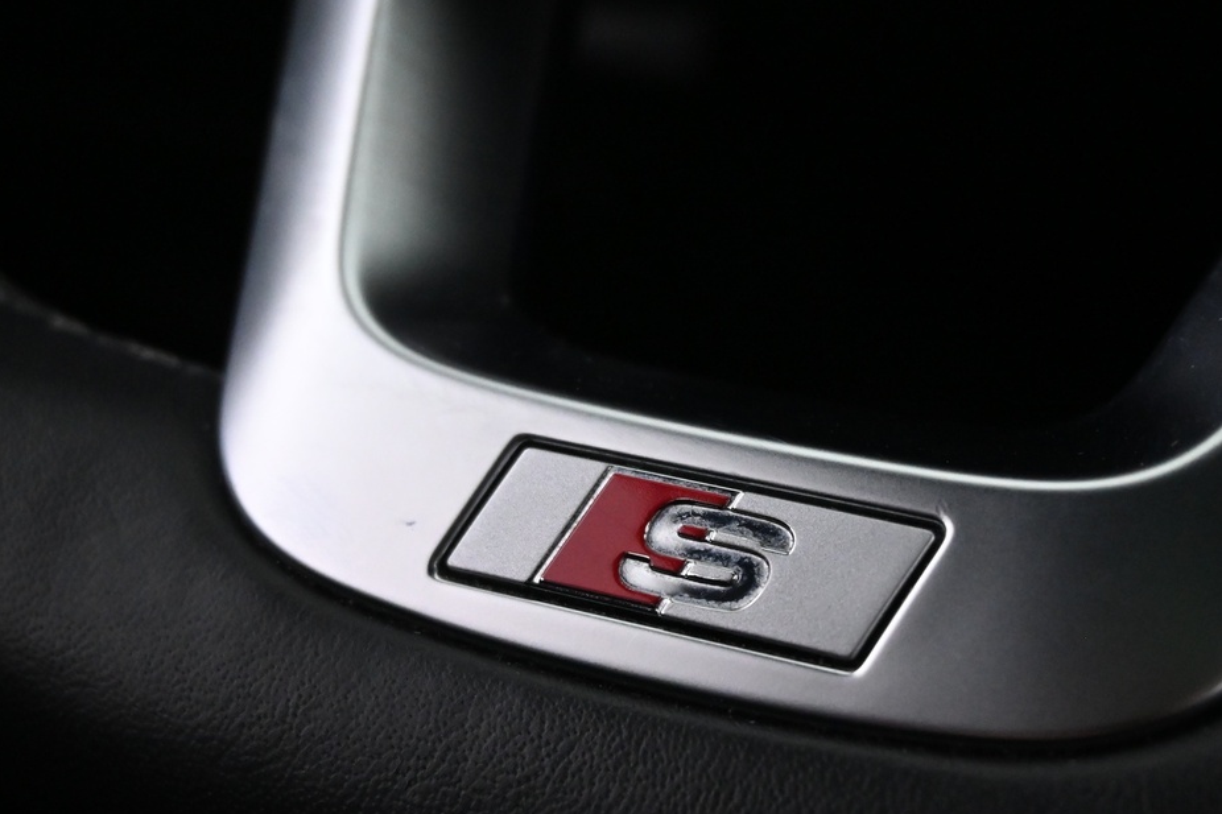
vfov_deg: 21.1
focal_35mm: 64
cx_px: 702
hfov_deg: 31.2
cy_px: 520
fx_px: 2183
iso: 2500
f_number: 4.2
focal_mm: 24.5
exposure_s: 1/40
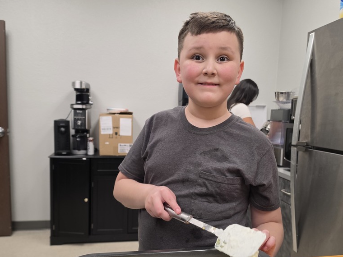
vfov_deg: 45.3
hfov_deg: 58.4
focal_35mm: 31
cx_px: 172
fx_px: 307
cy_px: 147
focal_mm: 6.5
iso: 125
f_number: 1.4
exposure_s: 1/180
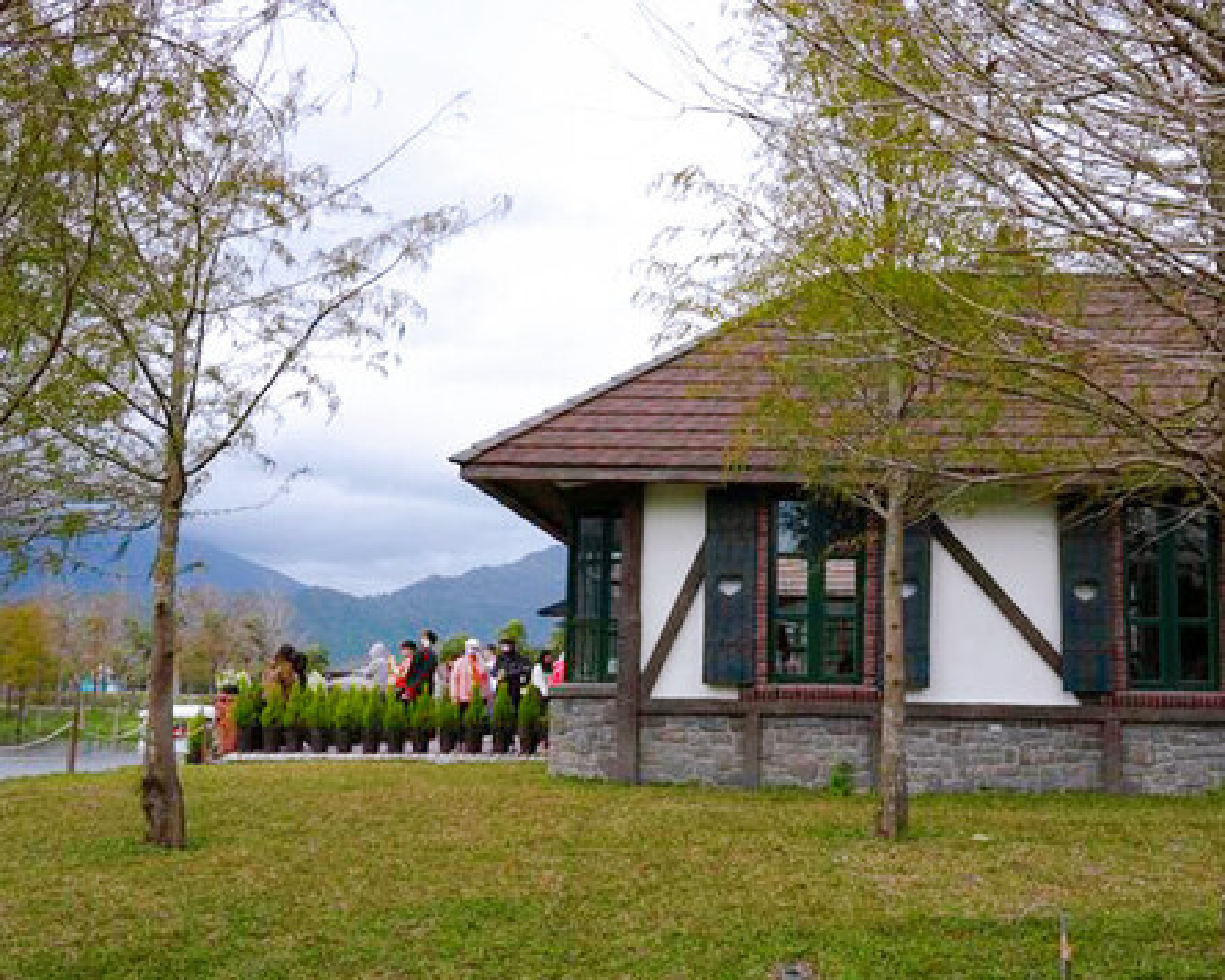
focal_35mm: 43
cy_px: 449
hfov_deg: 42.7
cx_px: 721
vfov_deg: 34.9
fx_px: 1559
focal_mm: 24
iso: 160
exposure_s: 1/320
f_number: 8
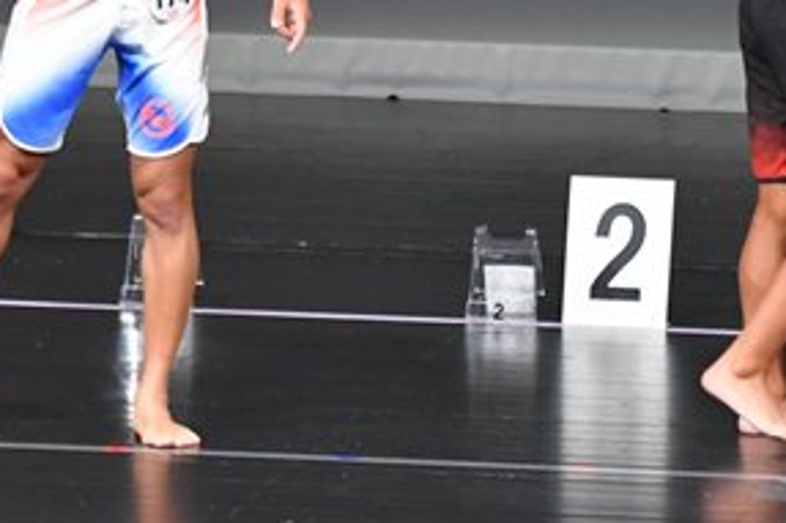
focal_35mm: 728
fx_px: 15885
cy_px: -16
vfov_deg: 1.9
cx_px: 637
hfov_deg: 2.8
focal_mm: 180
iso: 5000
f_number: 5.6
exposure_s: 1/400
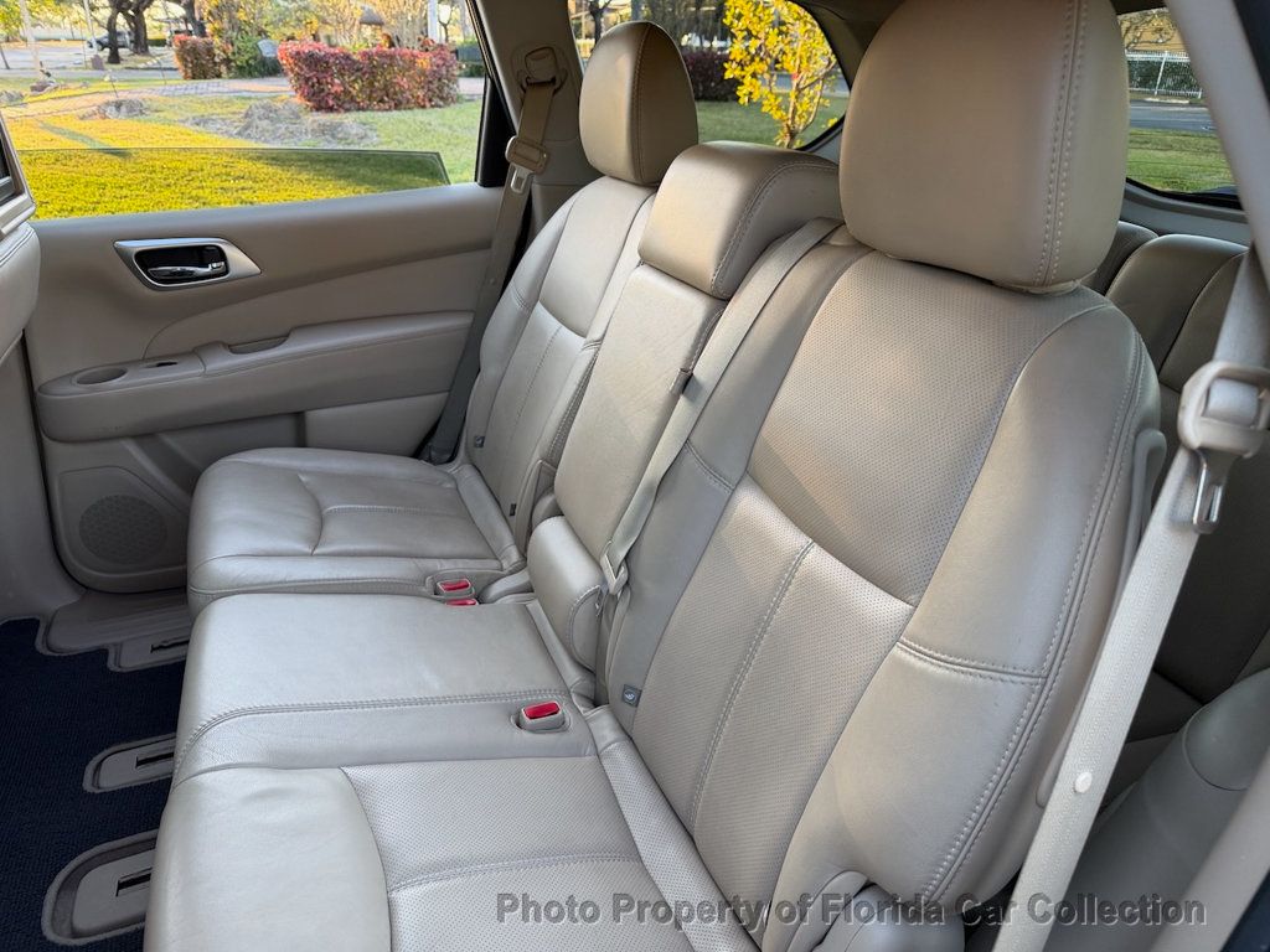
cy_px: 476
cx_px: 635
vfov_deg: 56.8
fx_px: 881
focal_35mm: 24
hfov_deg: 71.6
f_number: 1.78
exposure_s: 1/121
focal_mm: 6.76
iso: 100
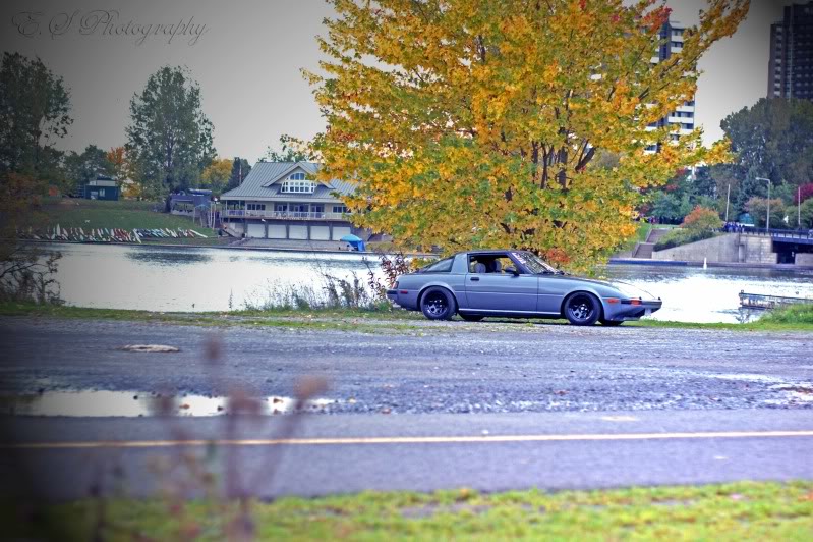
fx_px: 1693
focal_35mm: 75
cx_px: 406
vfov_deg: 18.2
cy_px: 271
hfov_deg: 27.0
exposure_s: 1/1600
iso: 400
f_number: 2.5
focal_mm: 50
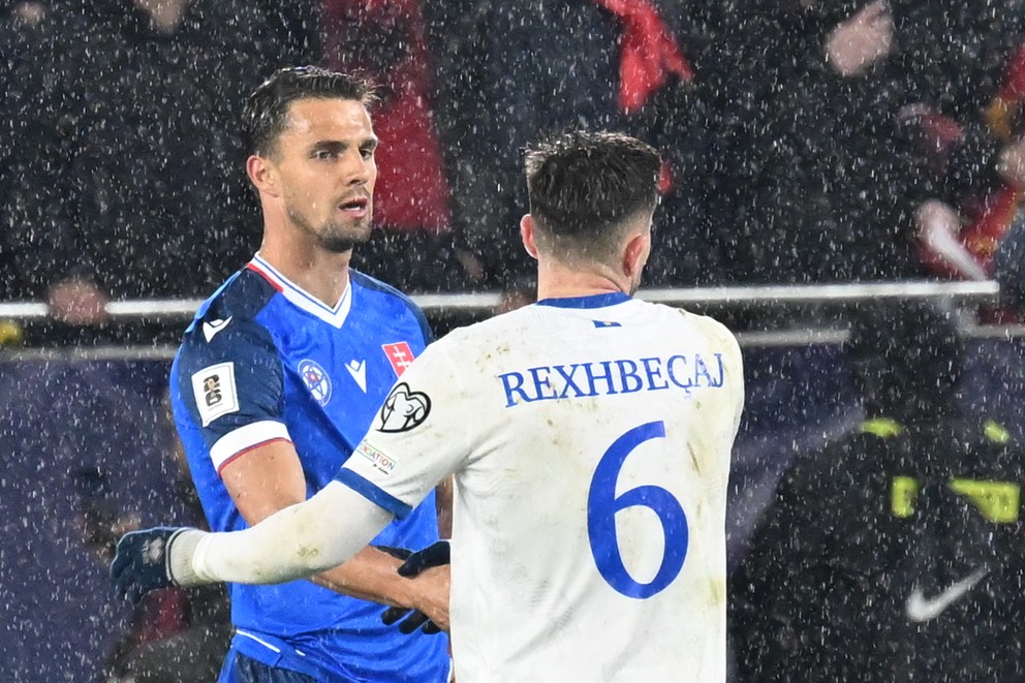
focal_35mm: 400
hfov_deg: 5.2
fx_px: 11386
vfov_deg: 3.4
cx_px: 512
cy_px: 342
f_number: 6.3
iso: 4000
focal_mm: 400
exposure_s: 1/640
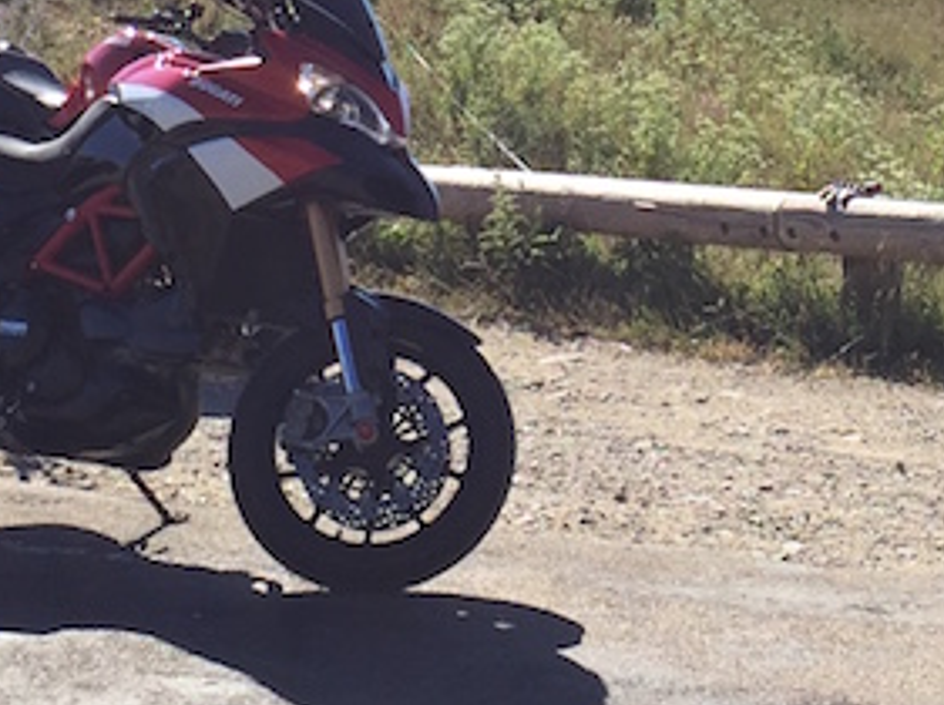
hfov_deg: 15.9
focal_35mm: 124
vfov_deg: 11.7
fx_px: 3377
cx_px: 568
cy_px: -91
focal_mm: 4.15
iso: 32
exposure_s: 1/1236
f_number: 2.2
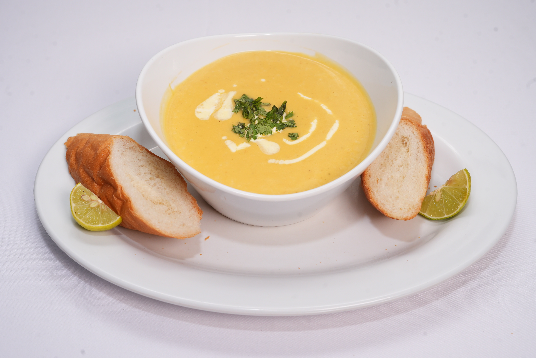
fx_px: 744
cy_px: 179
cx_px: 268
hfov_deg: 39.6
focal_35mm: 50
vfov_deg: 27.0
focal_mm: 50
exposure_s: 1/100
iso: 320
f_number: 8
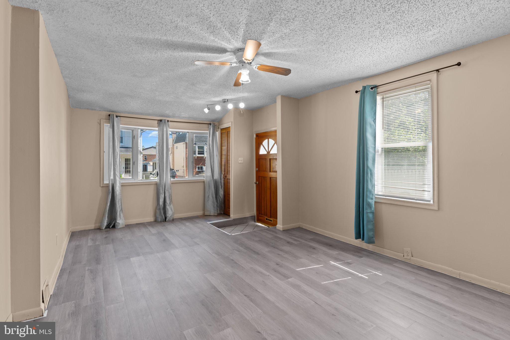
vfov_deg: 70.4
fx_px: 241
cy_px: 170
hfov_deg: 93.3
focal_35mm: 17
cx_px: 255
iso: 400
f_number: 8
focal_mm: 17
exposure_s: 1/20
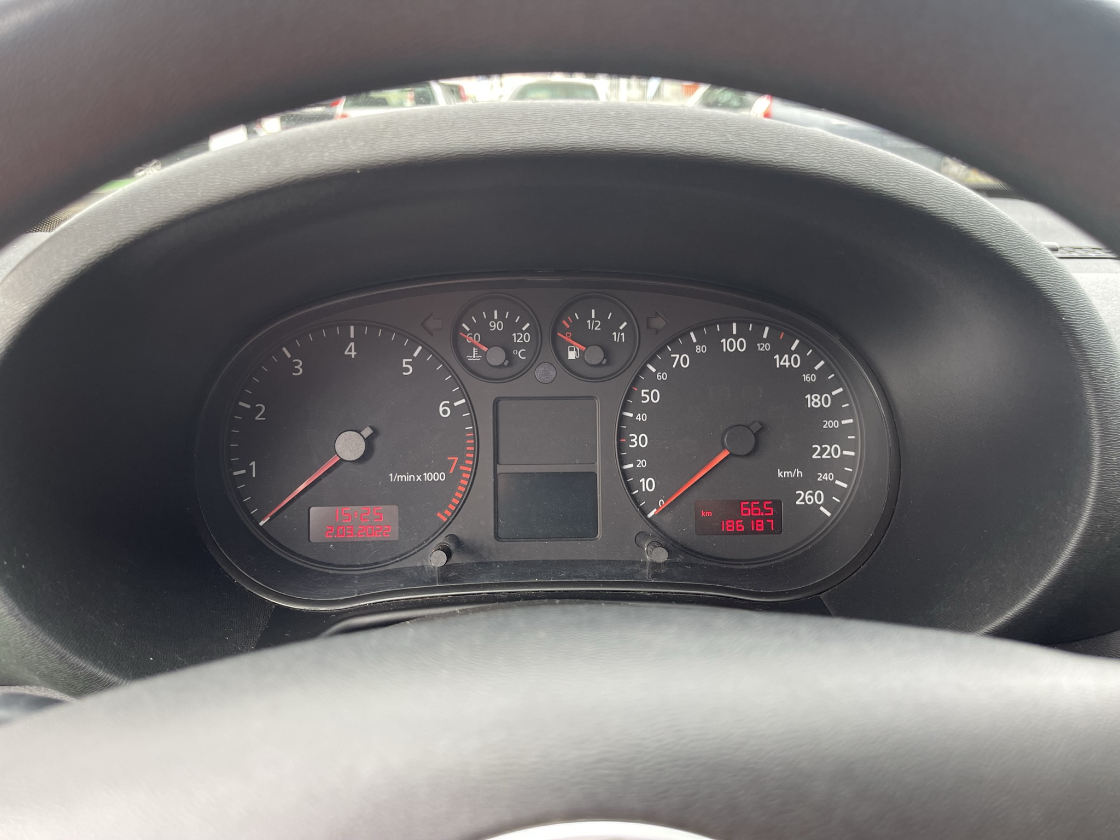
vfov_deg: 53.1
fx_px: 841
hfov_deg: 67.3
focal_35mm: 26
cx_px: 560
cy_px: 420
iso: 100
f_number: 1.6
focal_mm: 5.1
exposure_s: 1/121
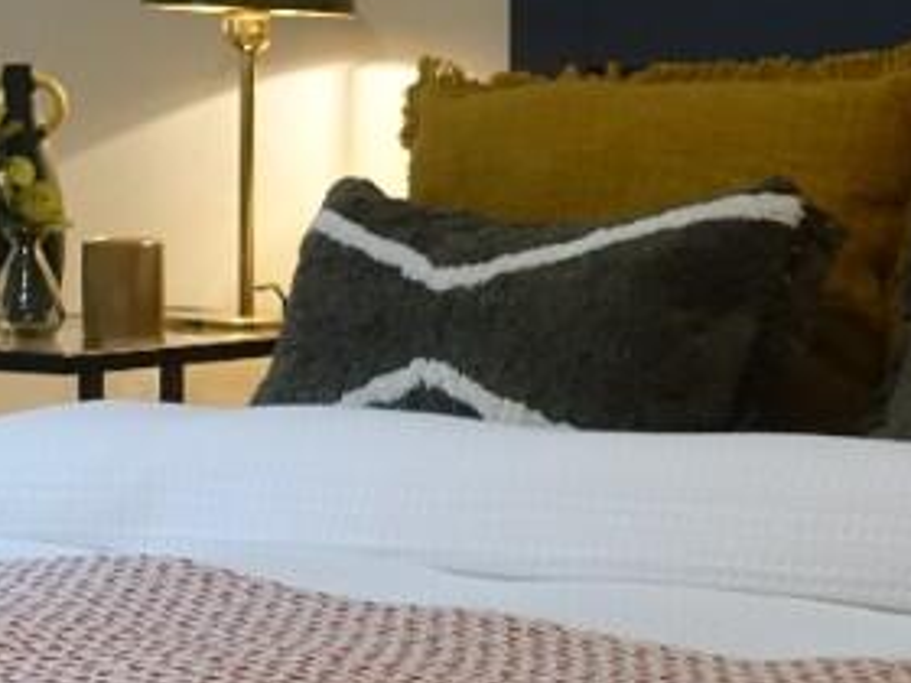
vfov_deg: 9.6
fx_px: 4079
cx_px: 817
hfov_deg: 12.6
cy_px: 402
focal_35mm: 155
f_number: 2.8
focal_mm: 16.17
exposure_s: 1/50
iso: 500
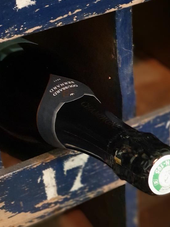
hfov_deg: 20.1
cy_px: 112
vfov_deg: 26.7
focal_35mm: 73
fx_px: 478
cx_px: 108
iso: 1600
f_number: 2.4
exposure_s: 1/17
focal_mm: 6
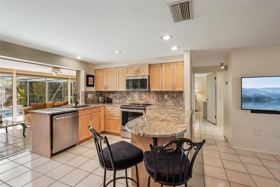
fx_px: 124
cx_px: 140
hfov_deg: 96.7
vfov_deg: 73.7
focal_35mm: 16
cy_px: 94
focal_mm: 16
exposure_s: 1/20
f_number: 8
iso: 400
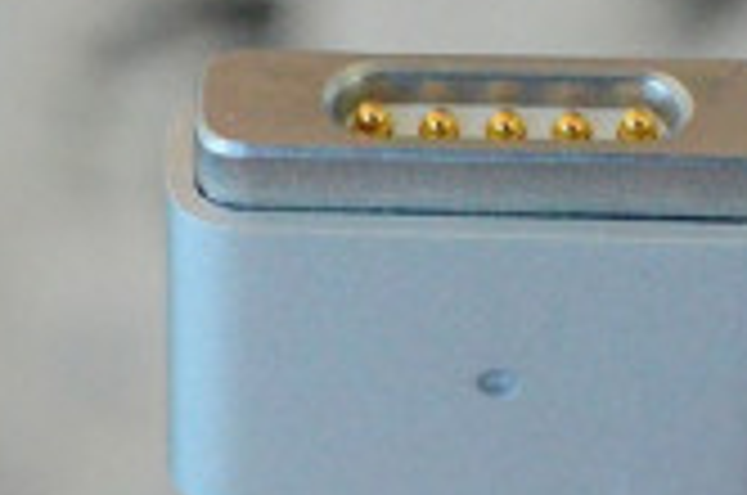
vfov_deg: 6.4
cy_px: 270
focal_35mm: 213
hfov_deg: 9.7
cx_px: 522
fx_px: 4411
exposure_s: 1/200
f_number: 13
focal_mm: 40
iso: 8000
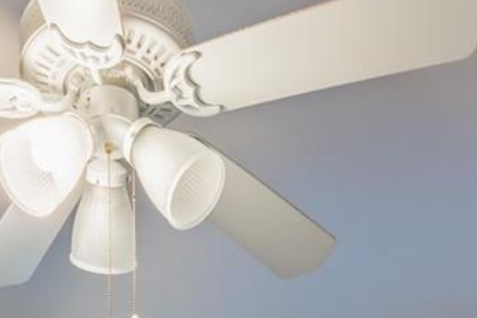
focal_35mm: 71
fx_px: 941
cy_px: 854
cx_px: 203
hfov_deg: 28.4
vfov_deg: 12.6
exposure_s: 1/10
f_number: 8
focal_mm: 12
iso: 100
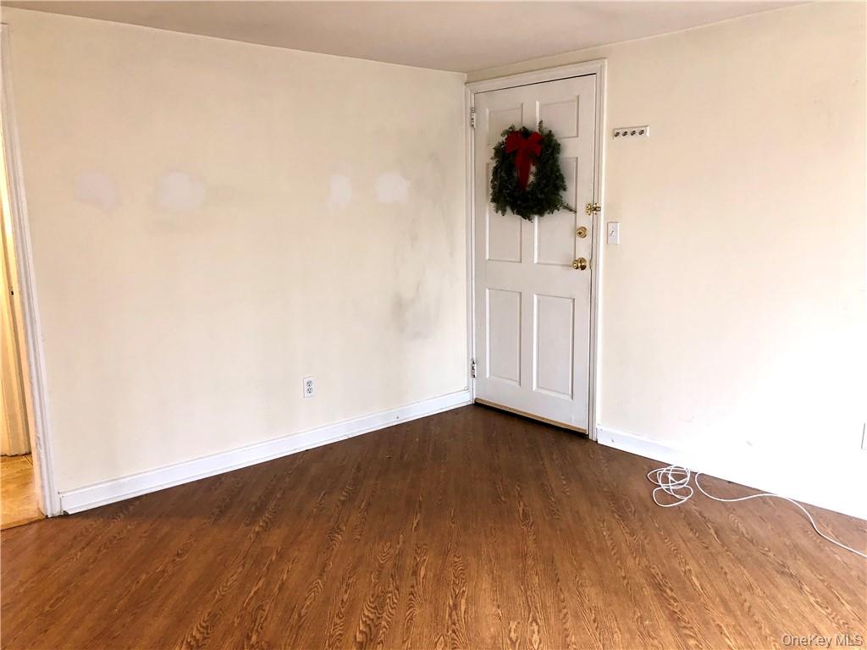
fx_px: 701
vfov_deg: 49.7
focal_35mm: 28
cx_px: 434
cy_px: 325
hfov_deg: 63.4
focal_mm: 4
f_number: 1.8
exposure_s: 1/15
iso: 50
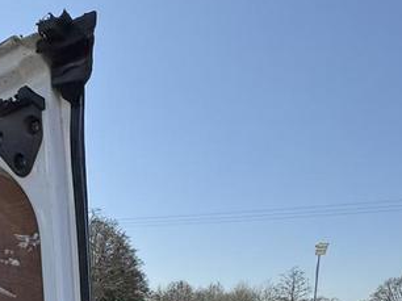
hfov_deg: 39.1
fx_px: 476
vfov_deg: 29.1
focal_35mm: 41
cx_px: -21
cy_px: 382
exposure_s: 1/910
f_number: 2.2
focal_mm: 2.22
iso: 64
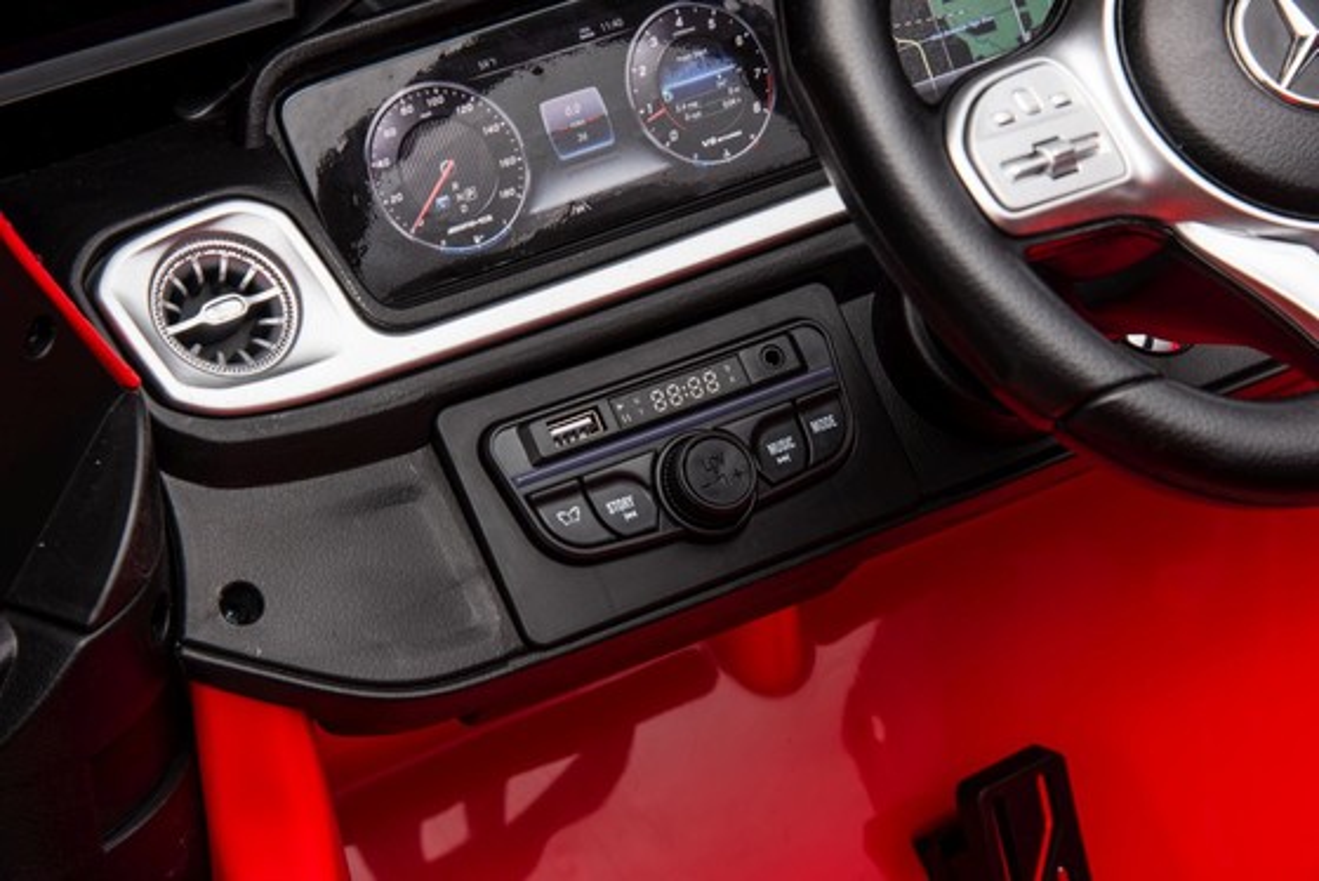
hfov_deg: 22.1
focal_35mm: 92
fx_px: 3372
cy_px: 440
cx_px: 660
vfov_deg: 14.9
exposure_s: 1/160
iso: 100
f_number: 16
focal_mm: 92
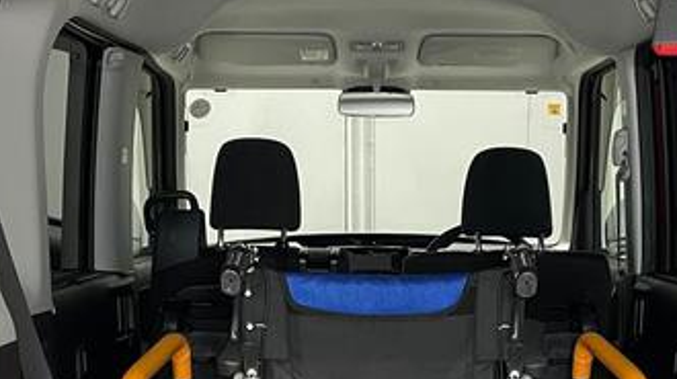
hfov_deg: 31.9
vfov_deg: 17.6
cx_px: 375
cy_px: 420
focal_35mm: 66
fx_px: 1184
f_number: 1.6
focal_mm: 4.2
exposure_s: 1/40
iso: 500
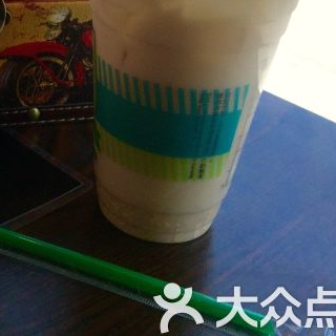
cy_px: 87
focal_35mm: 56
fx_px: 615
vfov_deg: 30.1
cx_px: 49
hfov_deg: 29.6
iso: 32
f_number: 2.2
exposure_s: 1/1099
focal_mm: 4.15
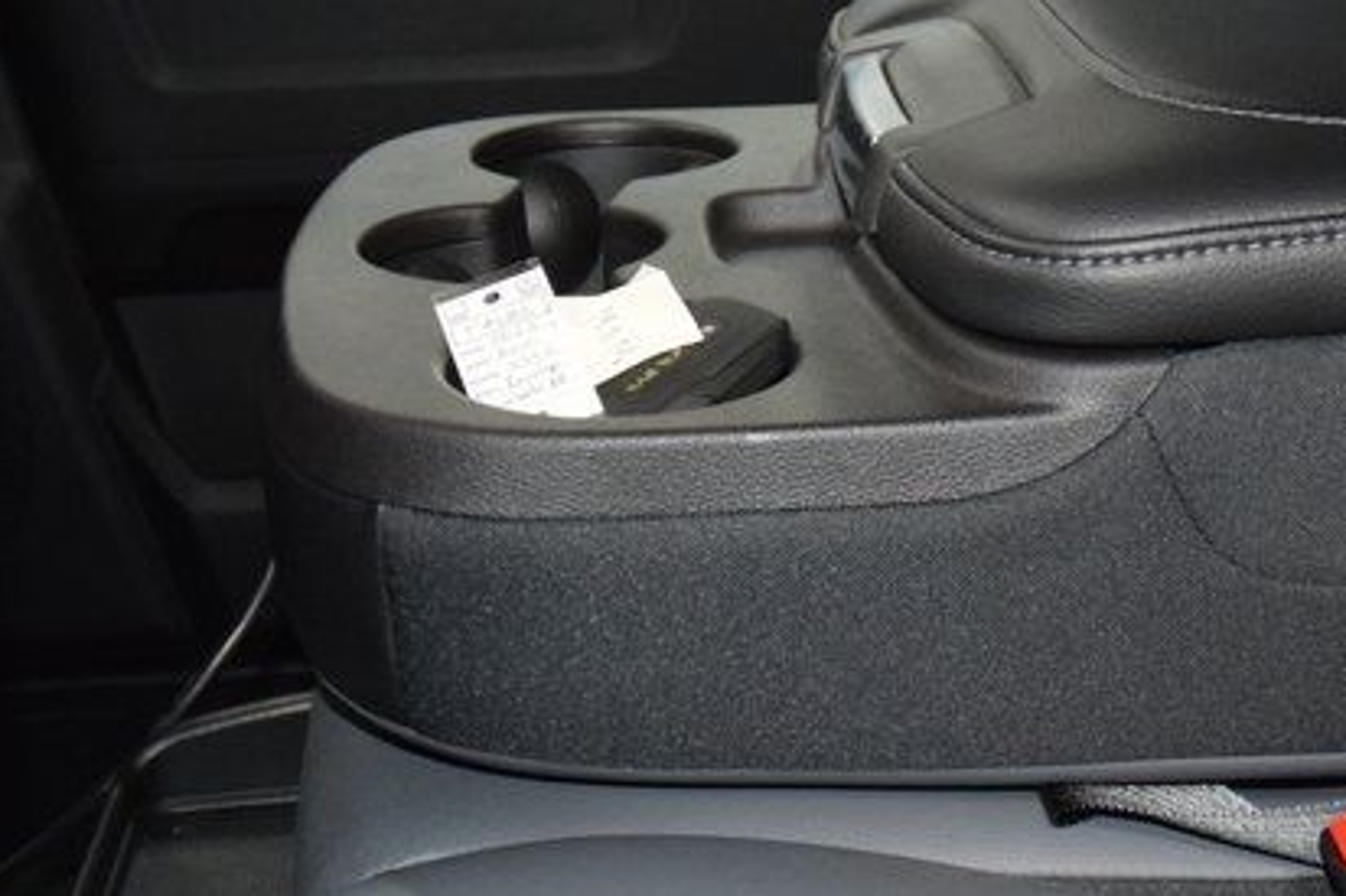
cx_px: 1056
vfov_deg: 20.3
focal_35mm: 67
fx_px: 2504
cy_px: 428
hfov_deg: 29.5
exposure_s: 1/80
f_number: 3.5
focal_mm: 18
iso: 2000
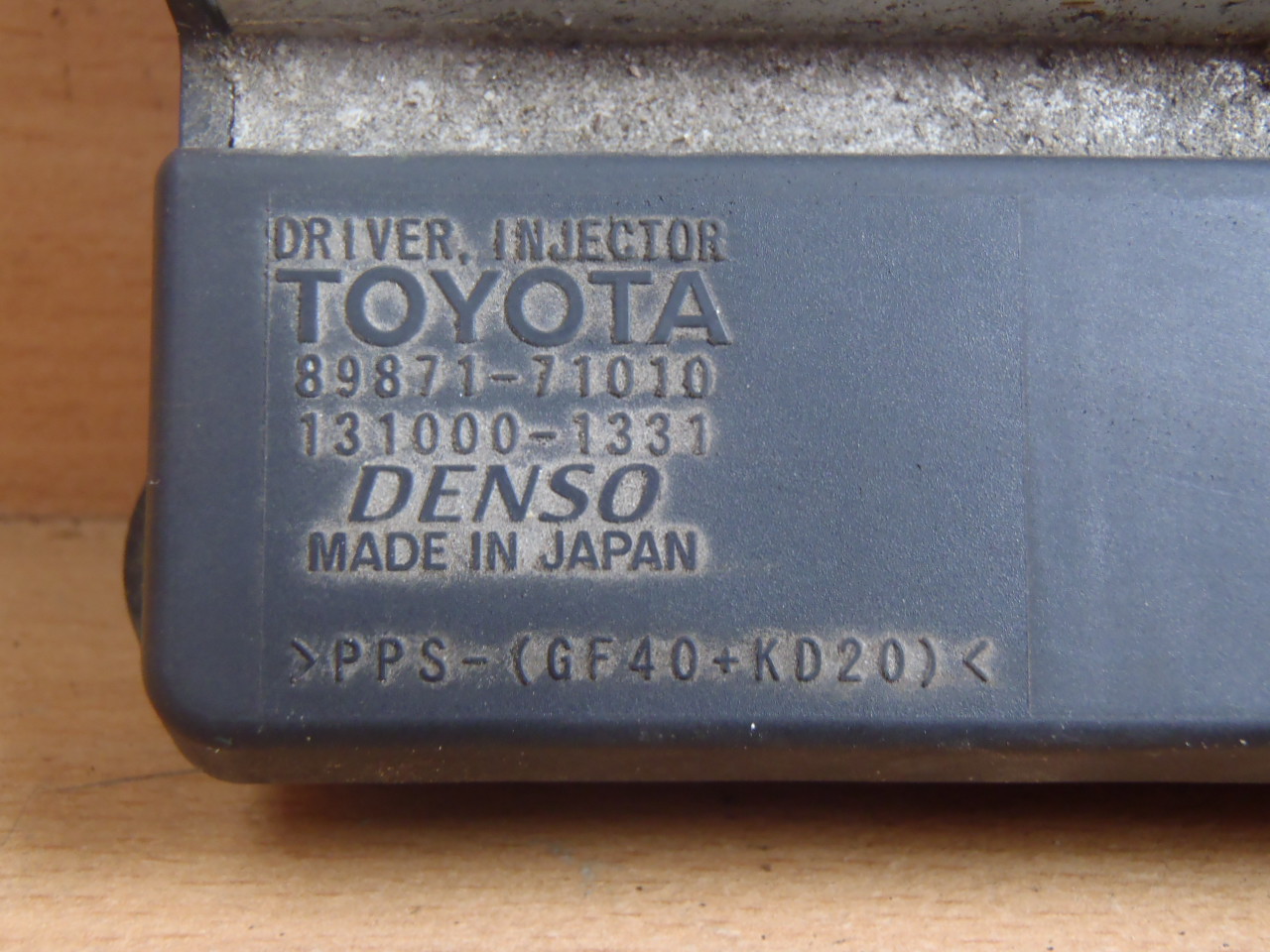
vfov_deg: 38.7
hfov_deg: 50.1
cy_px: 476
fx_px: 1357
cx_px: 635
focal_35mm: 37
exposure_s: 1/4
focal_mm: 6.64
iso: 250
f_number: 4.7
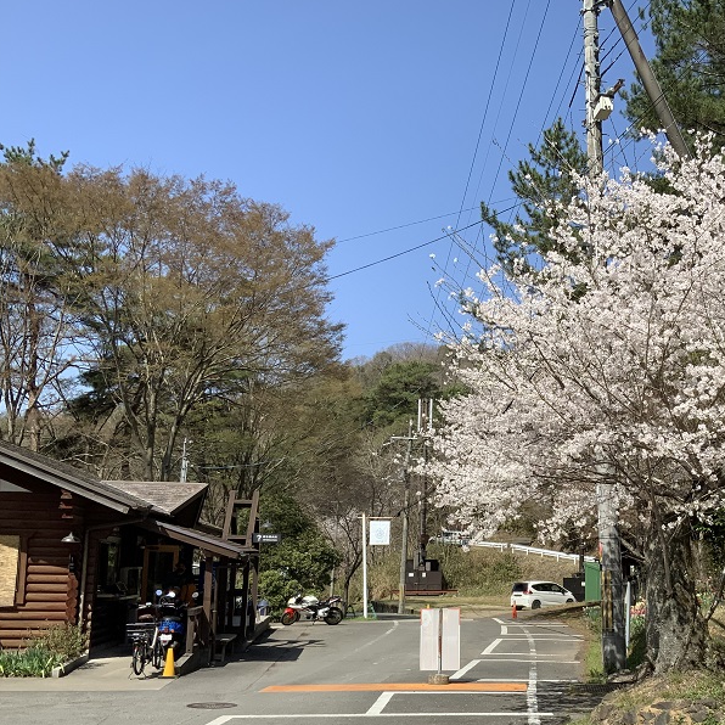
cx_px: 541
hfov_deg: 38.2
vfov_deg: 39.0
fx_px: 1019
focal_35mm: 43
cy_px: 439
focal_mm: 3
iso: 16
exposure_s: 1/1786
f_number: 1.8
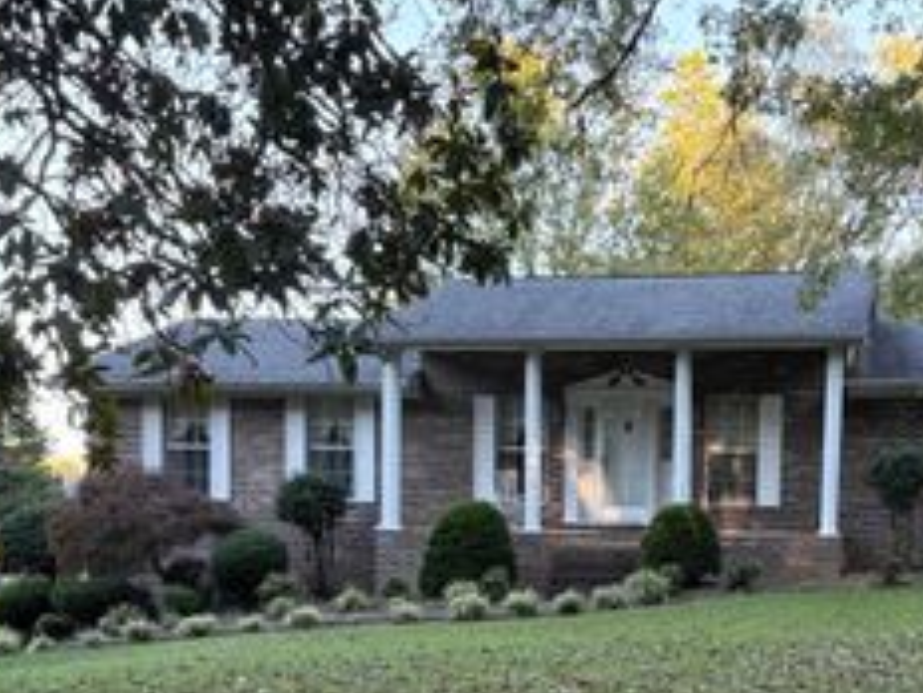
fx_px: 1493
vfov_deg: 25.5
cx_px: 617
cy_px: 591
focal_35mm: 56
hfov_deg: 34.0
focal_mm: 5.96
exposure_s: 1/155
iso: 125
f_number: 1.6
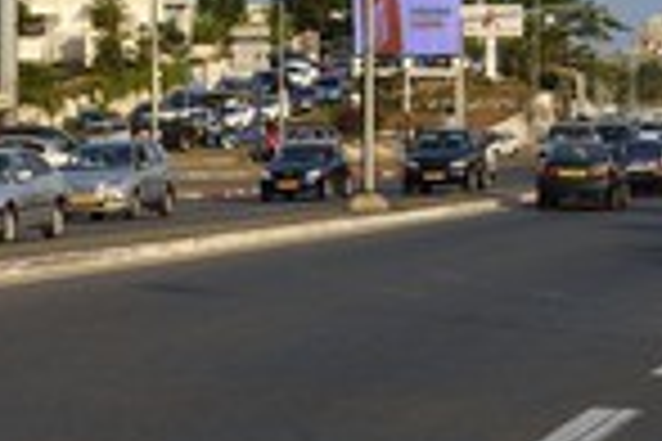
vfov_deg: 9.5
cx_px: 248
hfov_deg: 14.3
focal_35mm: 143
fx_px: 2629
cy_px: -86
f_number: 9
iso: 800
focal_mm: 50
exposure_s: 1/1250
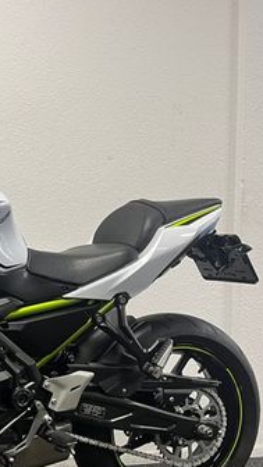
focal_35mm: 54
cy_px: 300
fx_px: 669
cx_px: -97
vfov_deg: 38.2
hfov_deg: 20.0
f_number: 1.6
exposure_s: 1/50
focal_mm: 5.1
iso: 64
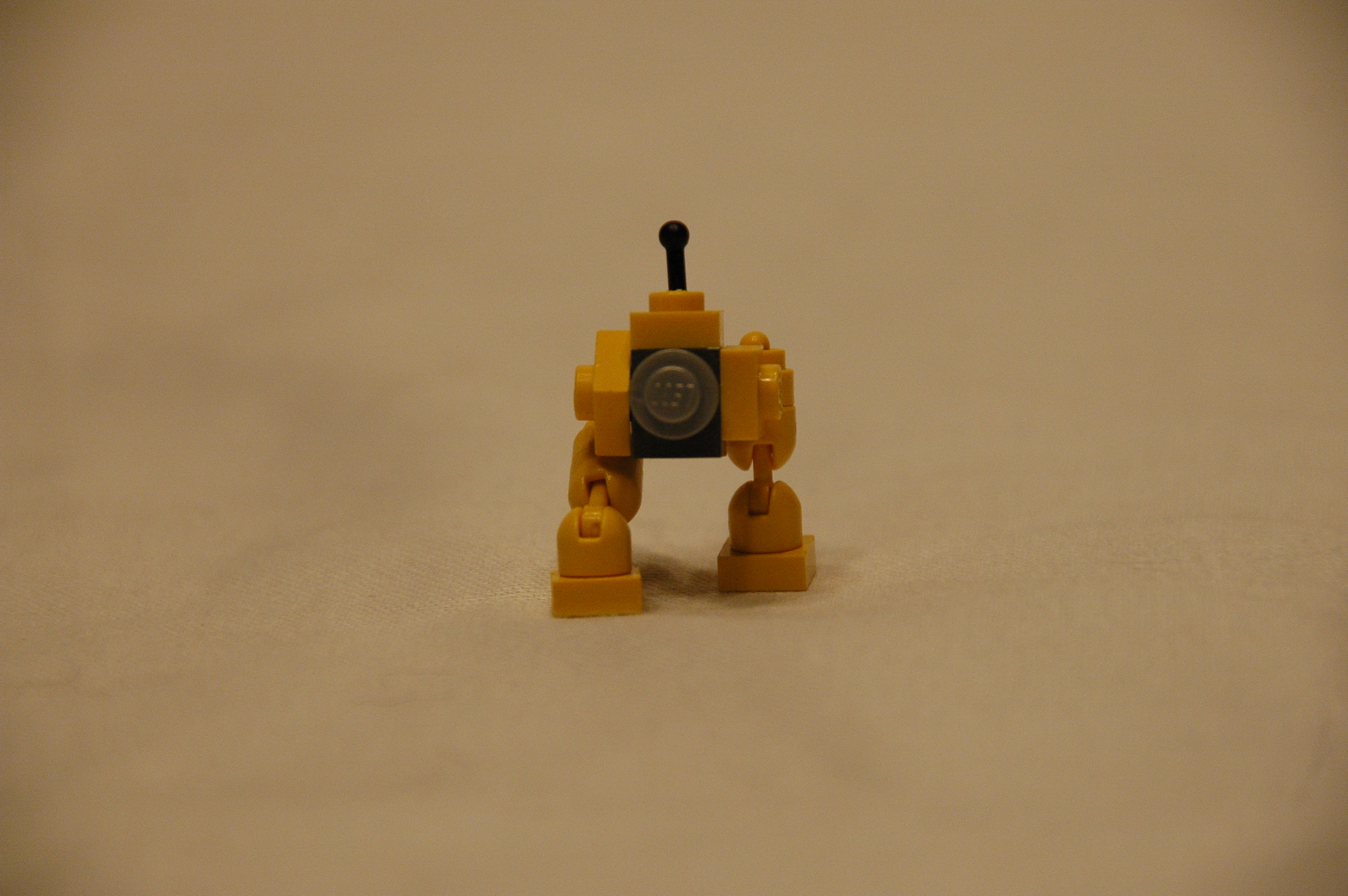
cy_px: 448
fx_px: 11223
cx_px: 674
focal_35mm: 300
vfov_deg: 4.6
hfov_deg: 6.9
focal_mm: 200
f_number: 5.6
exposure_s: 1/50
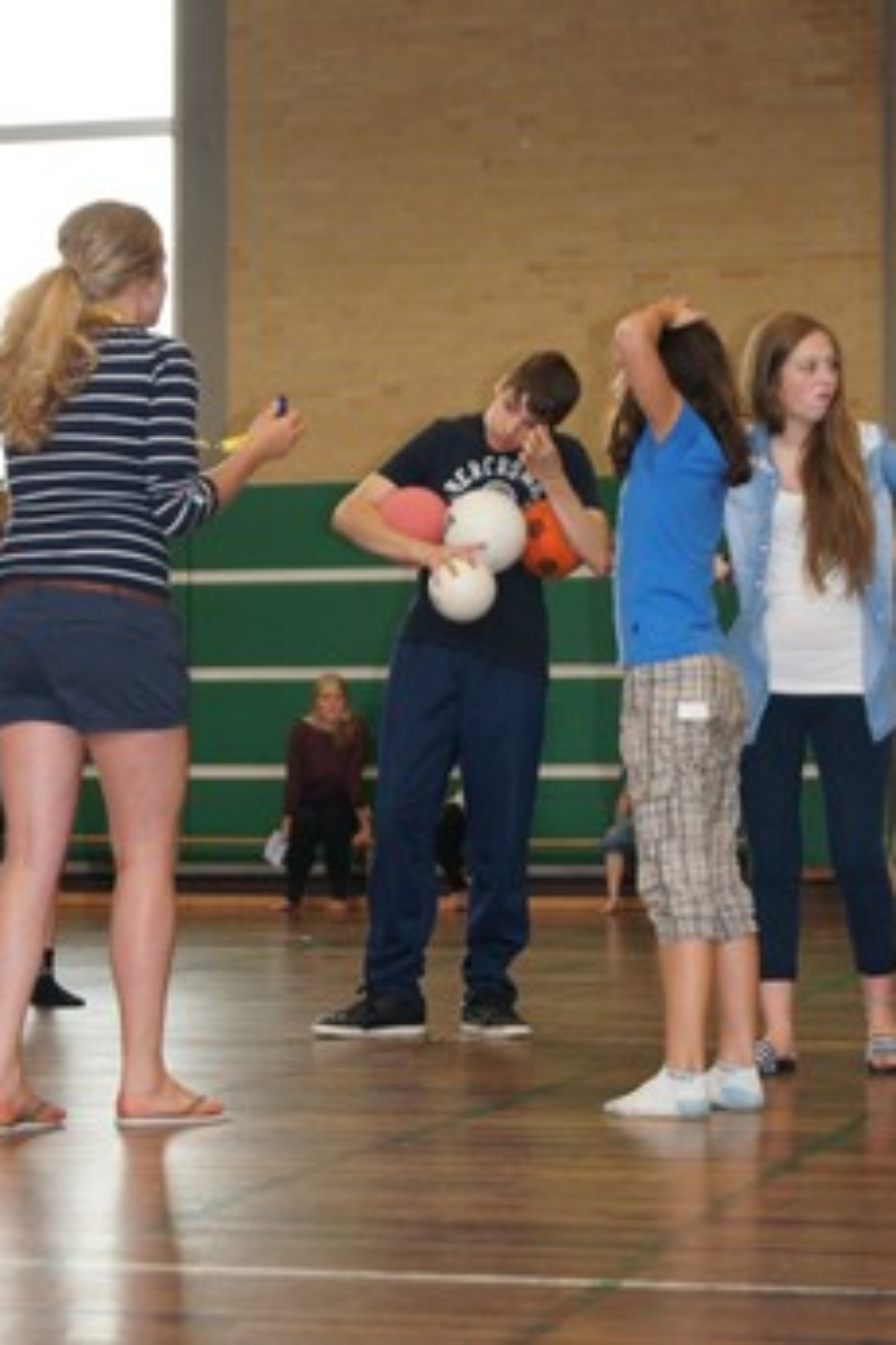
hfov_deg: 14.3
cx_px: 491
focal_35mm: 96
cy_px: 741
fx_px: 3568
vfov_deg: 21.3
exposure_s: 1/100
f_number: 5.6
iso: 800
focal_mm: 55
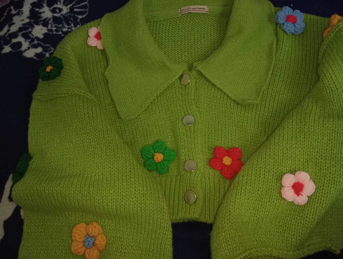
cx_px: 178
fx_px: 298
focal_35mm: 30
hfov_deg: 59.9
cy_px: 128
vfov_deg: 46.9
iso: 544
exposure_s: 1/33.4
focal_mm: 3.98
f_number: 1.8
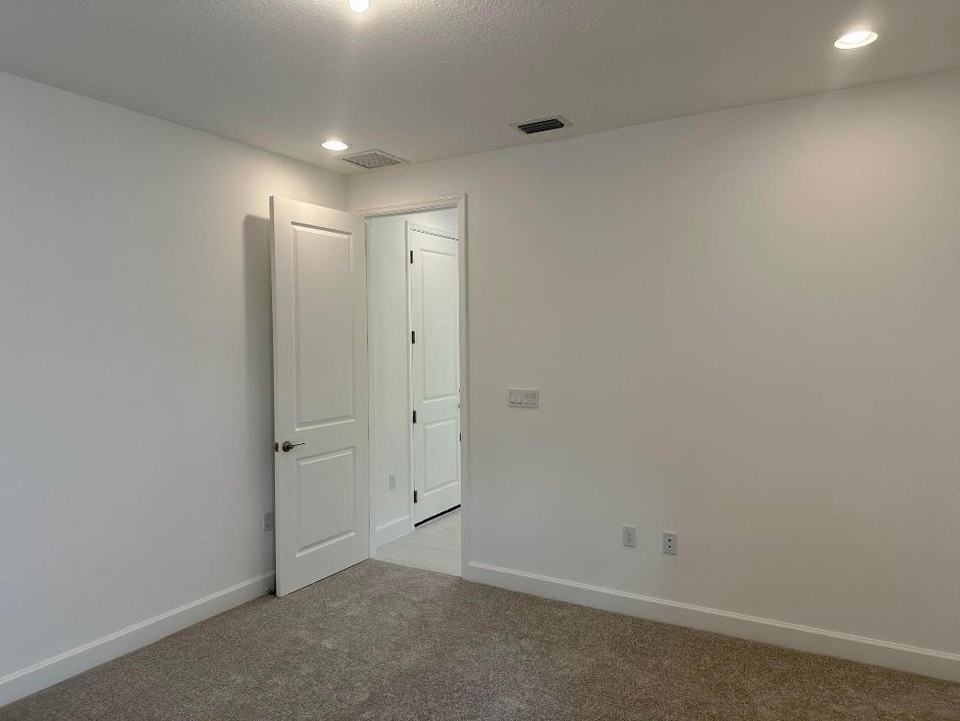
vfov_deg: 56.8
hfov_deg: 71.6
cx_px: 480
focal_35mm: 24
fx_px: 666
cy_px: 360
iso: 80
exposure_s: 1/150
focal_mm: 6.86
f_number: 1.78
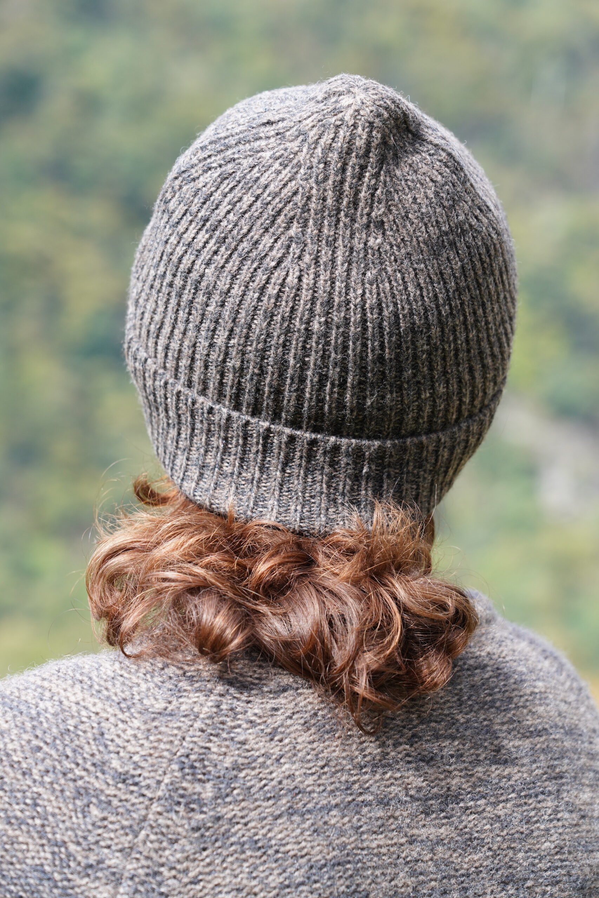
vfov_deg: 19.5
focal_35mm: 105
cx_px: 300
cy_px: 449
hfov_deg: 13.0
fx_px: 2621
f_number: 6.3
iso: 500
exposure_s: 1/320
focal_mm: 105
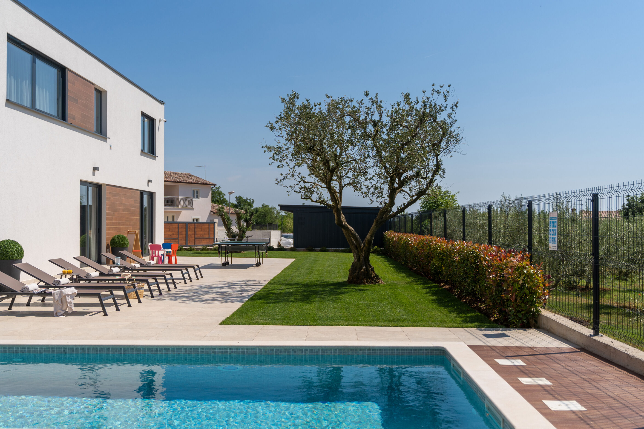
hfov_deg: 61.8
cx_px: 322
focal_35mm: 30
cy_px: 214
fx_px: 538
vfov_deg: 43.5
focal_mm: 30.1
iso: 100
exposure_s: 1/4000
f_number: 2.8
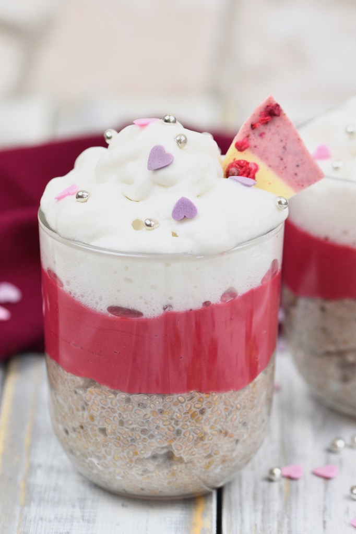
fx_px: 2338
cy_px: 267
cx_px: 178
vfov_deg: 13.0
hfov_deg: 8.7
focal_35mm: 158
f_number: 6.3
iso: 400
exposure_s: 1/160
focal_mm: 105
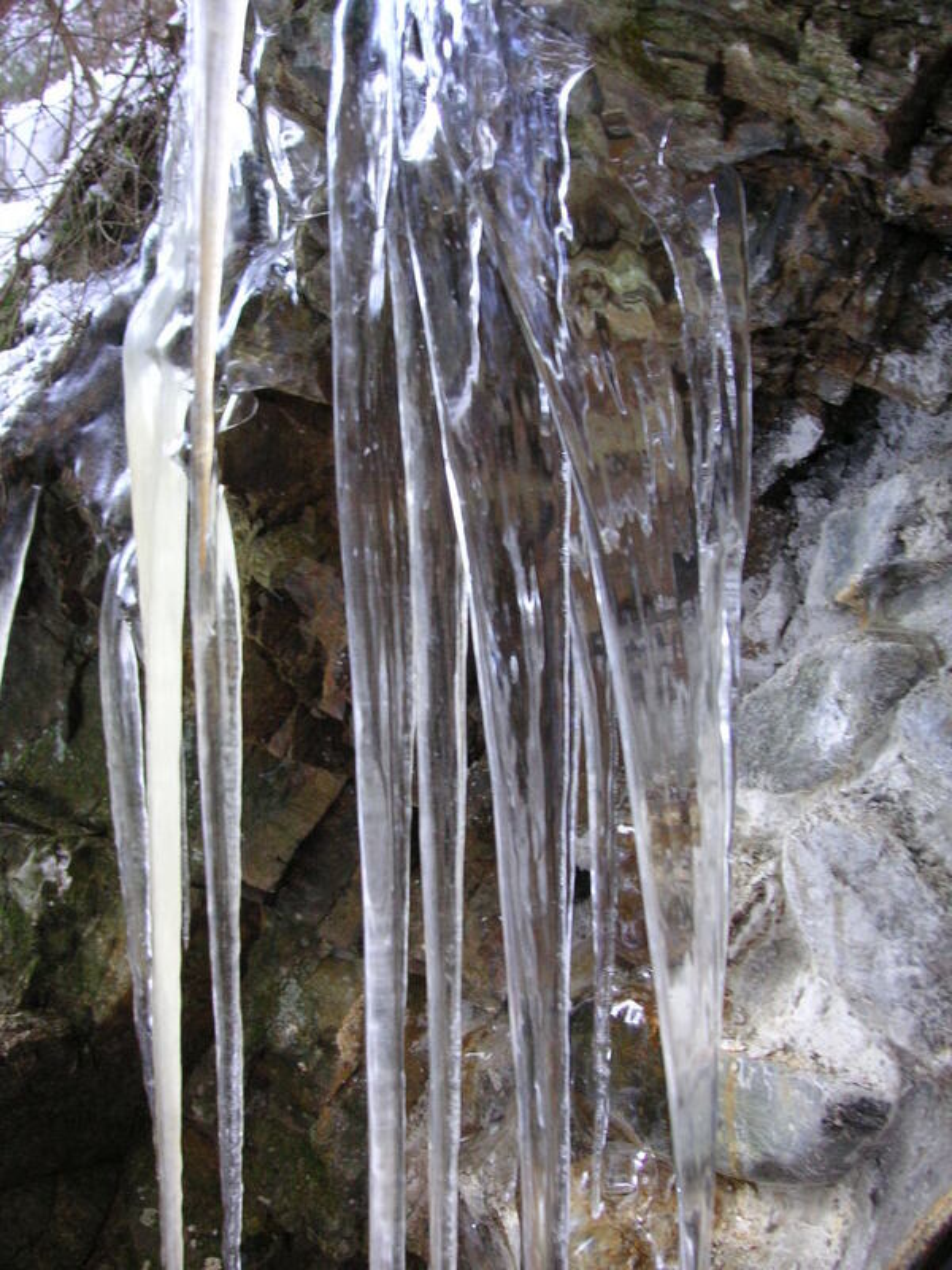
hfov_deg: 38.7
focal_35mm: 37
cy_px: 635
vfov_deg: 50.1
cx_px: 476
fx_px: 1357
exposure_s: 1/10
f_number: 2.8
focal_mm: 6.1
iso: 100
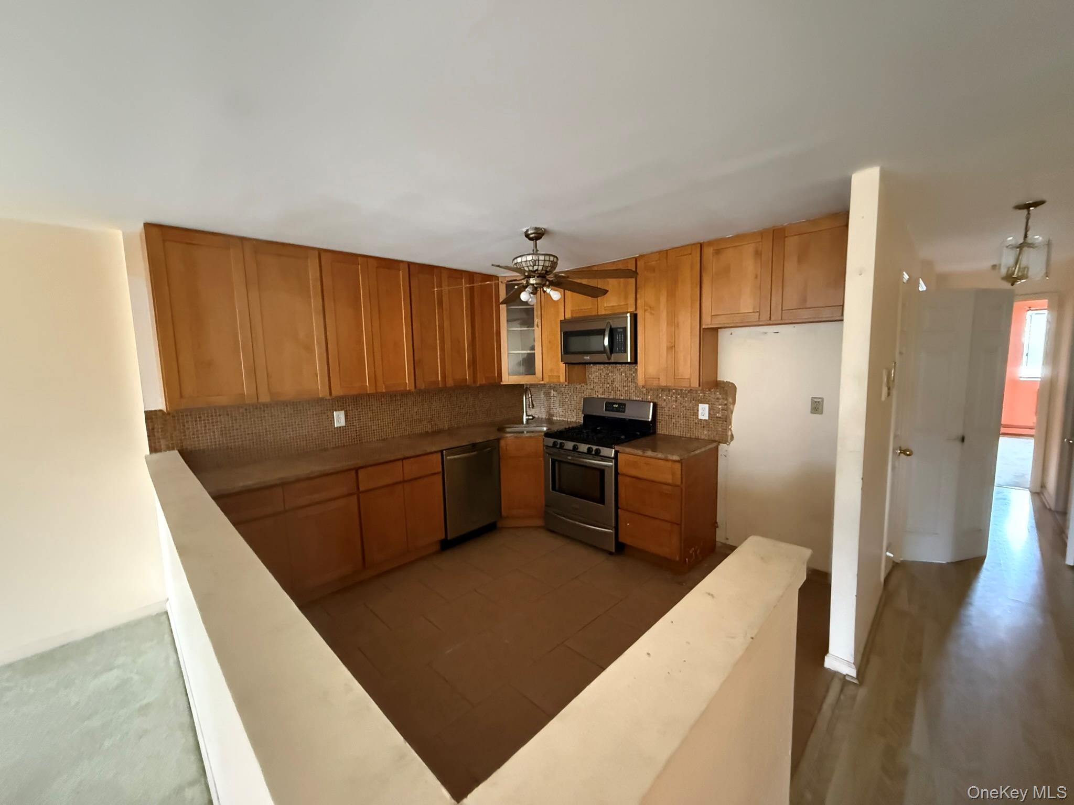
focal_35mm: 14
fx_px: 434
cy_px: 402
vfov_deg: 85.7
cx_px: 537
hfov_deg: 102.1
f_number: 2.2
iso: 1600
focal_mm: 2.22
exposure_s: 1/40
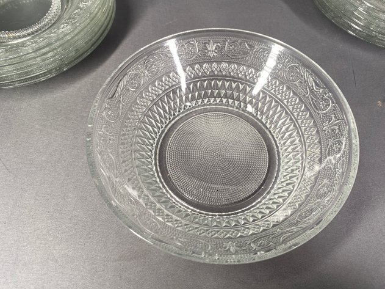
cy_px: 144
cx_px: 192
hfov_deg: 67.3
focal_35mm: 26
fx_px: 289
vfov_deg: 53.0
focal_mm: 4.25
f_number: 1.8
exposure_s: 1/120
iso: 80
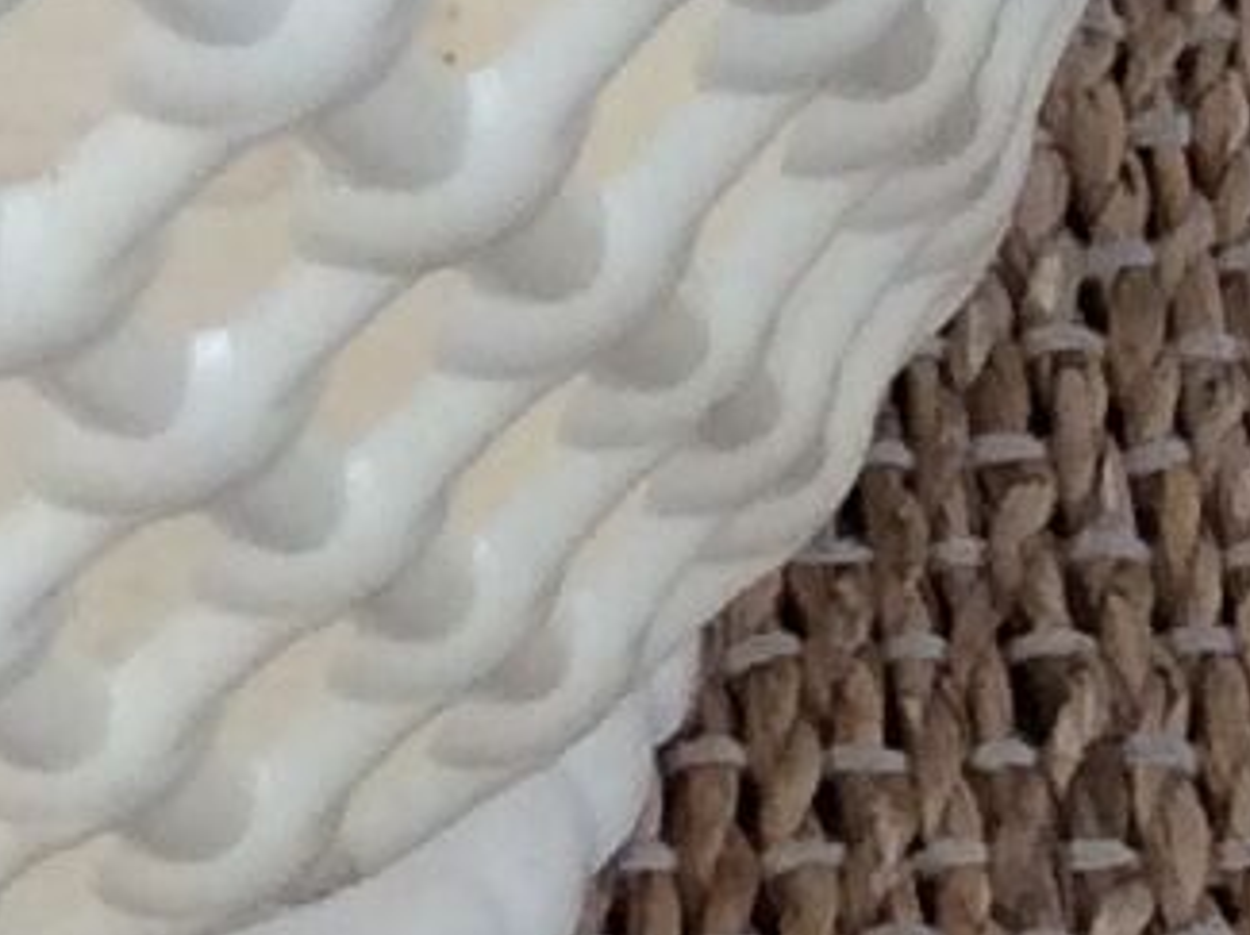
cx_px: -635
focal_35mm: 255
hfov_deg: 7.6
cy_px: -50
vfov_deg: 5.8
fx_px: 9198
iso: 50
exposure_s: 1/100
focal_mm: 3.3
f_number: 2.4
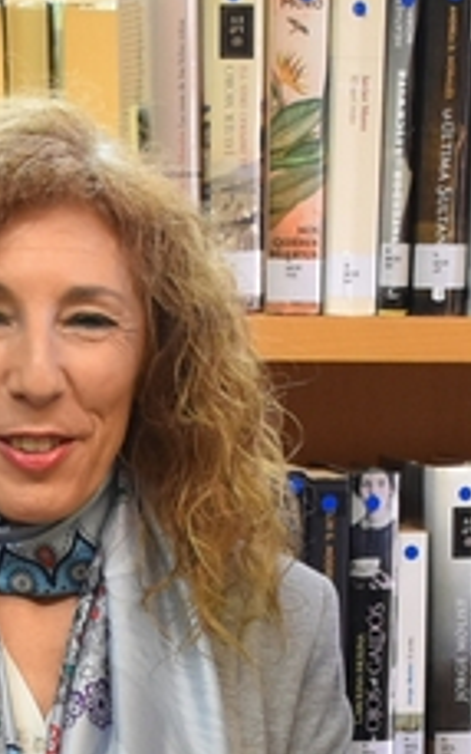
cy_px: 945
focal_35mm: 192
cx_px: -72
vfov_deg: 10.7
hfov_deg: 6.8
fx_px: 3946
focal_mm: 24
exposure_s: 1/60
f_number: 3.8
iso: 900
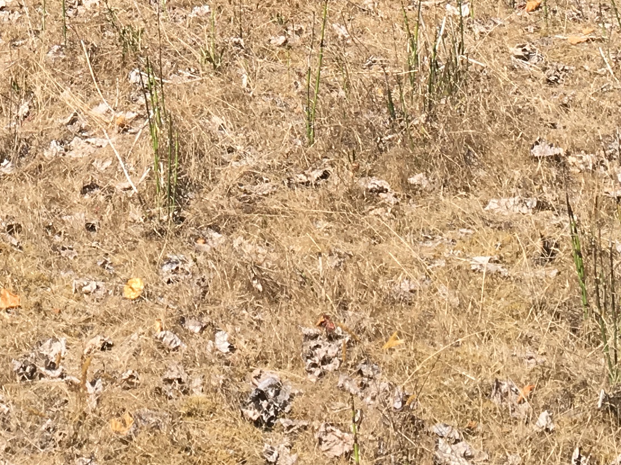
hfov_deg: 18.2
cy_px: -339
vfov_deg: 12.8
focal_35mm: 106
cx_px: 39
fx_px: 1901
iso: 25
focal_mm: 4.15
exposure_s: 1/986
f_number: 2.2
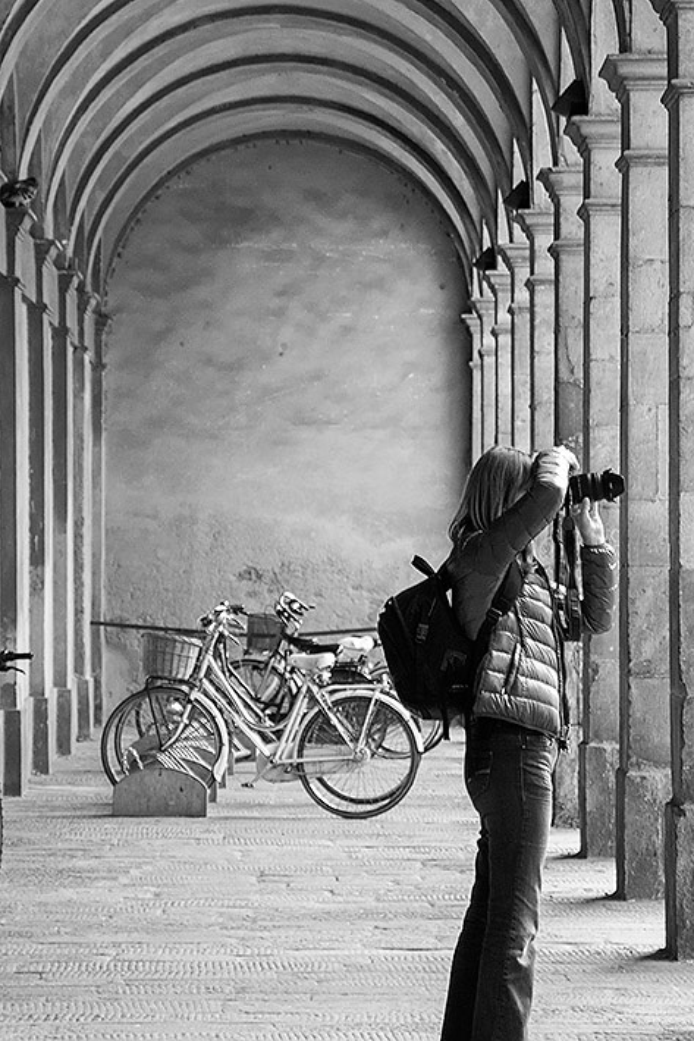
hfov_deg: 7.6
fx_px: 5194
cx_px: 302
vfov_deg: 11.4
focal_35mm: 180
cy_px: 438
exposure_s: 1/40
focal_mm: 85
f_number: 6.3
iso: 400
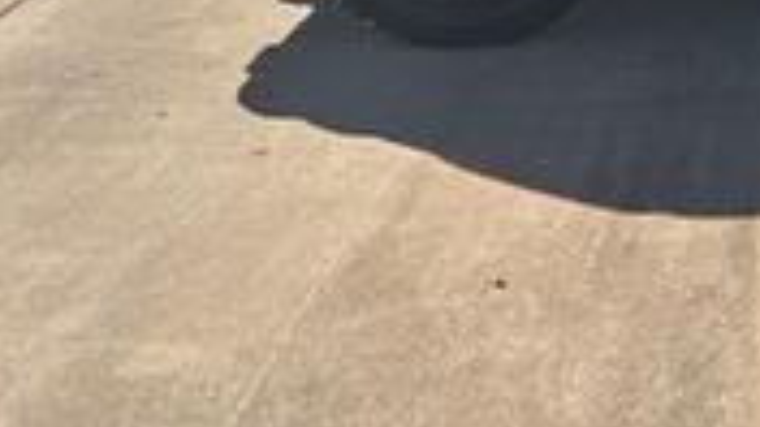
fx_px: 1632
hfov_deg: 23.3
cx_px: 980
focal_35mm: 81
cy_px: -272
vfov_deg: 13.7
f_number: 1.5
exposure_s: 1/3165
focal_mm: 5.7
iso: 50
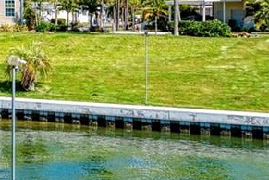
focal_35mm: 99
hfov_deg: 16.3
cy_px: 3
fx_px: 740
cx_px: -254
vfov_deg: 13.6
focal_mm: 18
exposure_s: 1/200
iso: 320
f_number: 7.1
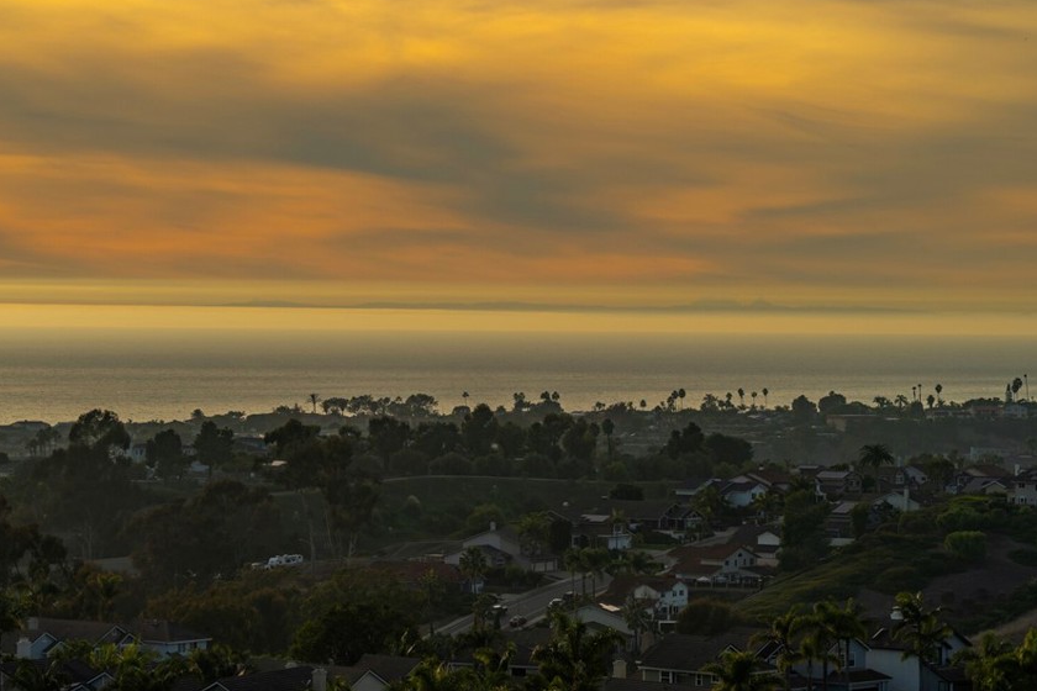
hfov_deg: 16.0
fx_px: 3687
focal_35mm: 128
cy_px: 344
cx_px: 449
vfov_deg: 10.7
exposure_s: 1/500
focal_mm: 105
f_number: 7.1
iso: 100
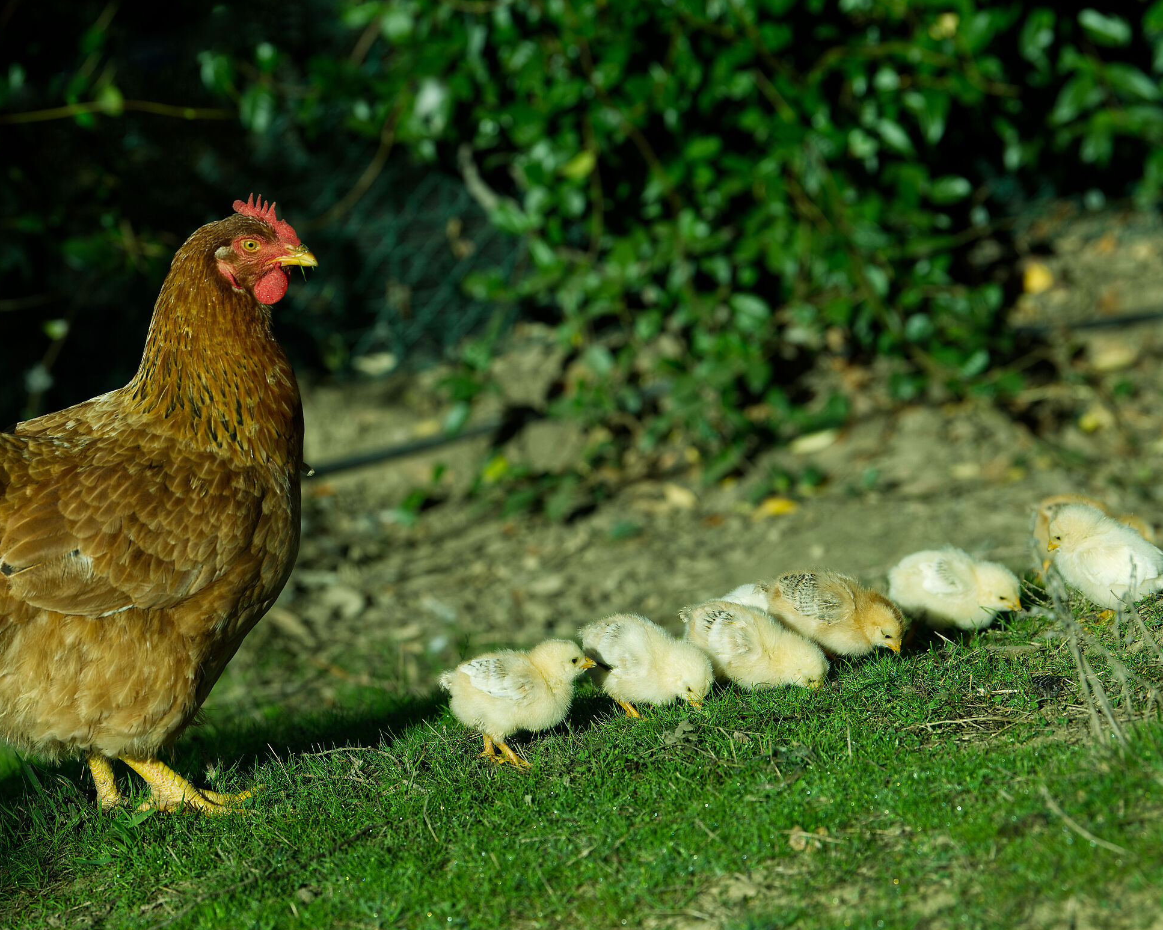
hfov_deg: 11.8
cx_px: 465
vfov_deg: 9.5
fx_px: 5610
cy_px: 464
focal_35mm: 163
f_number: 5.6
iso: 200
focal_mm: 140
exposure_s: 1/1250
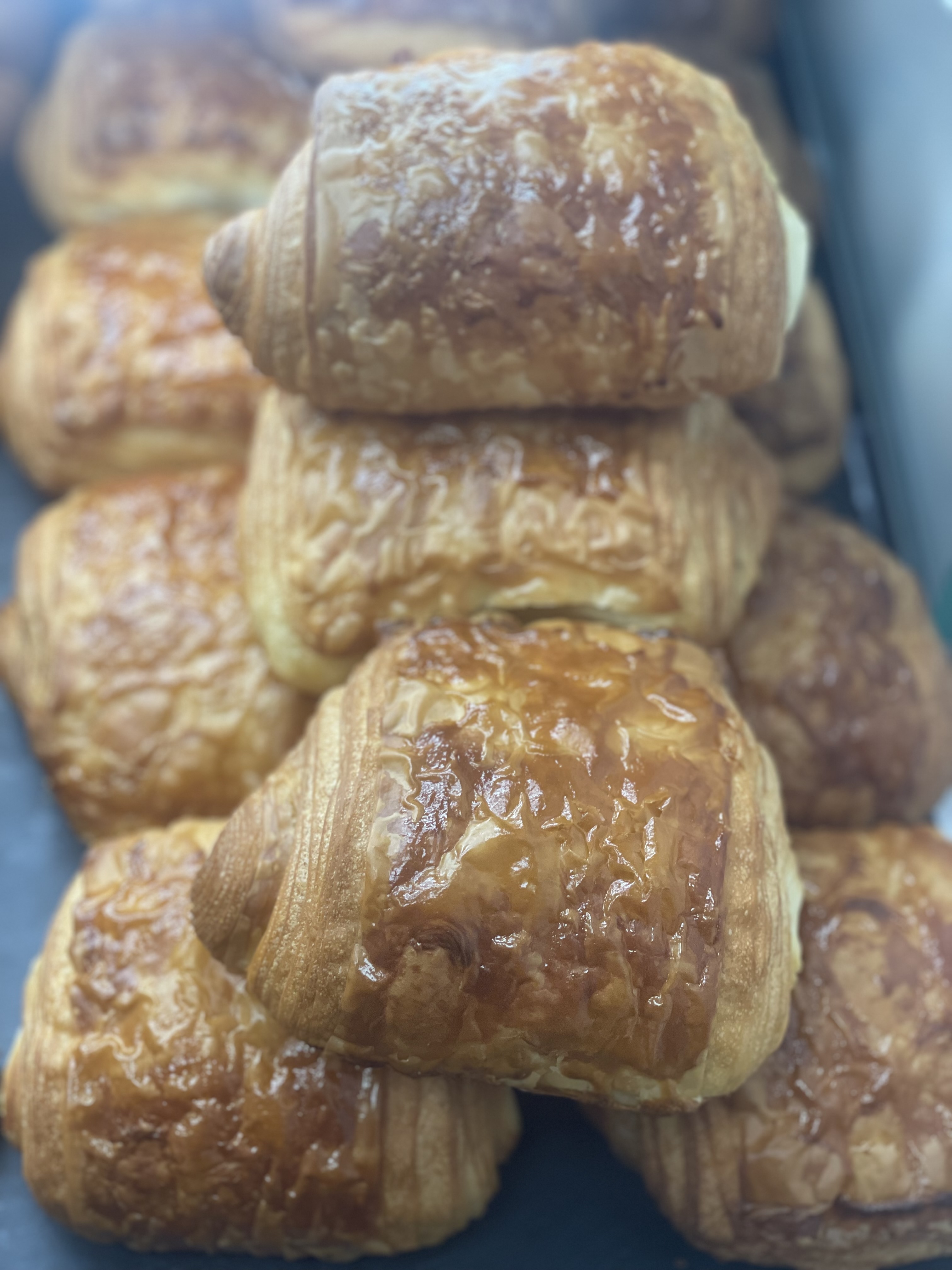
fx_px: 1907
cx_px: 476
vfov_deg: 36.8
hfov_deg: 28.0
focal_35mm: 52
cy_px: 635
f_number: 2
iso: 80
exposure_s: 1/100
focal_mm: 6
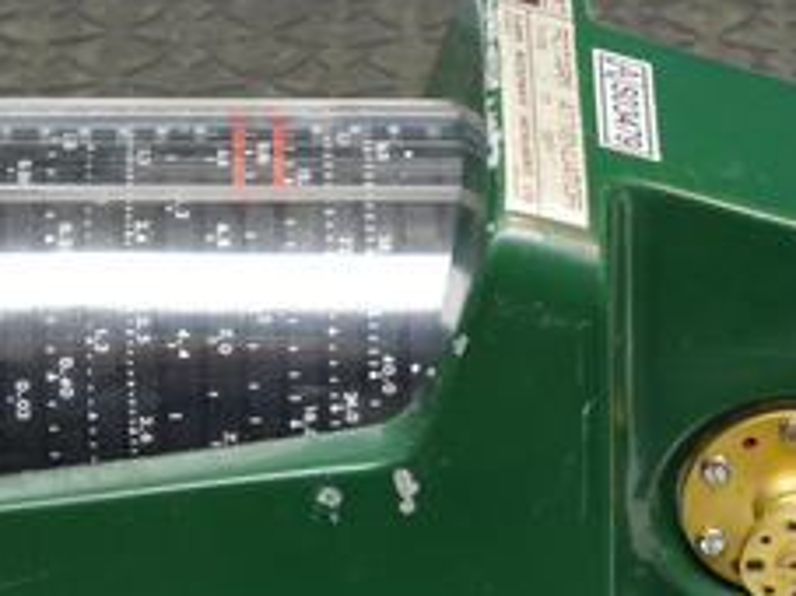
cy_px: 435
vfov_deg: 7.6
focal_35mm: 194
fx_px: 4459
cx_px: 414
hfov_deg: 10.2
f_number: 11
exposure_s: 1/5
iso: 400
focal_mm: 55
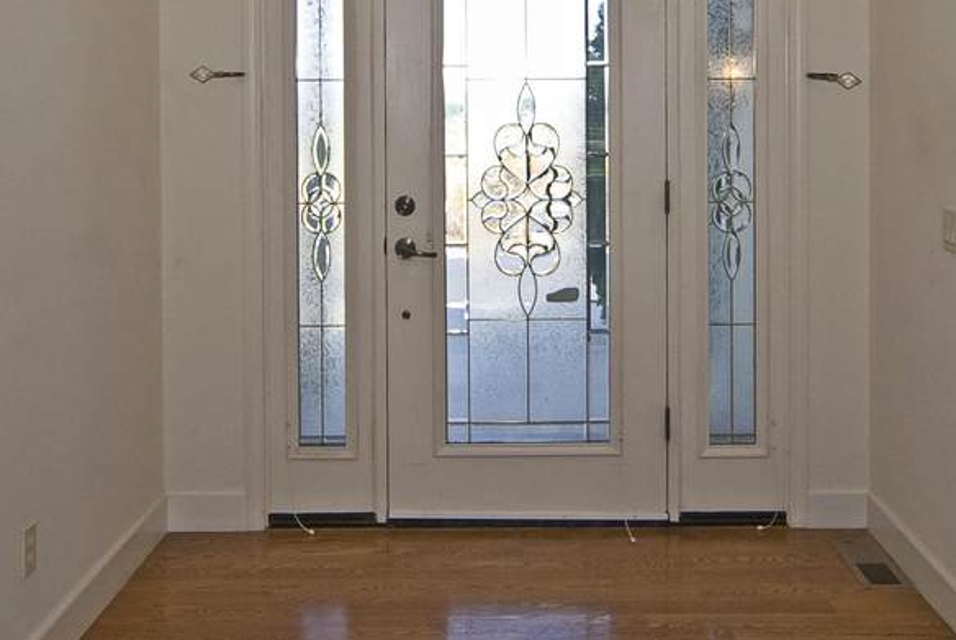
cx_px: 524
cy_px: 117
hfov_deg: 42.6
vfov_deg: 28.6
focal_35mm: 46
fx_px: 1223
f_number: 8
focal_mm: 14
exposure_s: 1/160
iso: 400
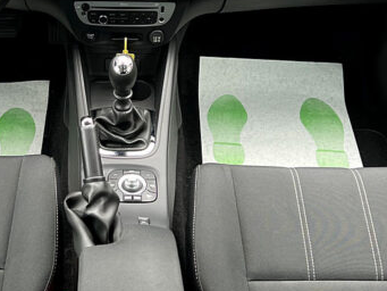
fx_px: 682
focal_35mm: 61
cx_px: 115
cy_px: 100
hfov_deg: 31.3
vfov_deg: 23.9
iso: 80
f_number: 1.5
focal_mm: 5.7
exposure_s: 1/115
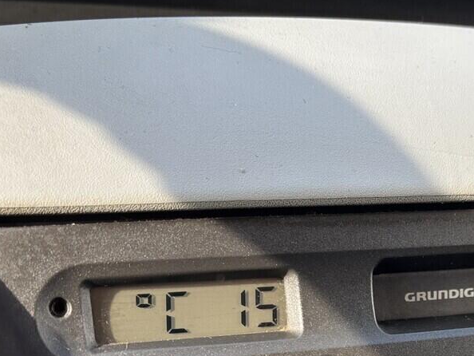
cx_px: 405
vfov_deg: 21.8
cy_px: 414
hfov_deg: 29.7
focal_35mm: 63
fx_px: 863
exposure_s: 1/121
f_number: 1.6
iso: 32
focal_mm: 5.96
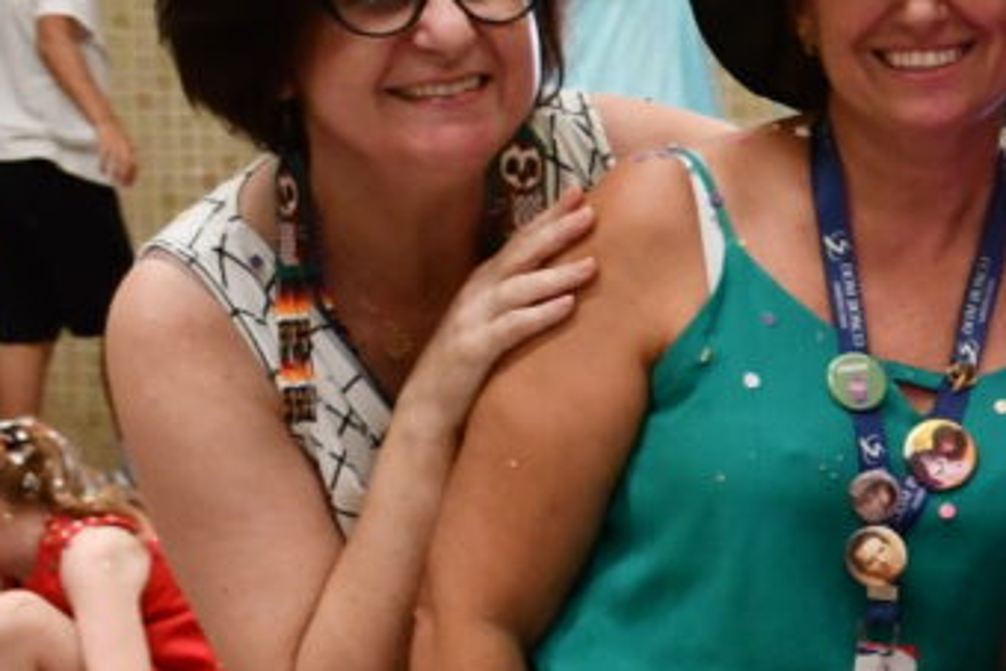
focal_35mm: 271
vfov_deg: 5.1
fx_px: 7576
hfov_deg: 7.1
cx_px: 2477
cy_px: 706
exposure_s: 1/125
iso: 1400
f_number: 4
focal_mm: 32
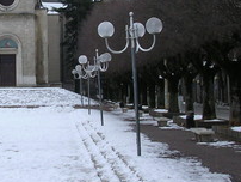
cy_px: 58
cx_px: 24
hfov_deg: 20.4
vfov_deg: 15.7
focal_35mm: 94
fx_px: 655
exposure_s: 1/238
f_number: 5.6
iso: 100
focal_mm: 5.8
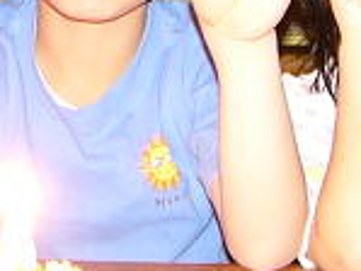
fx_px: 1566
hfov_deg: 12.9
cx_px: -58
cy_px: 7
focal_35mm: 150
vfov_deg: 9.8
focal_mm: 4.6
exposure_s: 1/1.6
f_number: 2.8
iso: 100
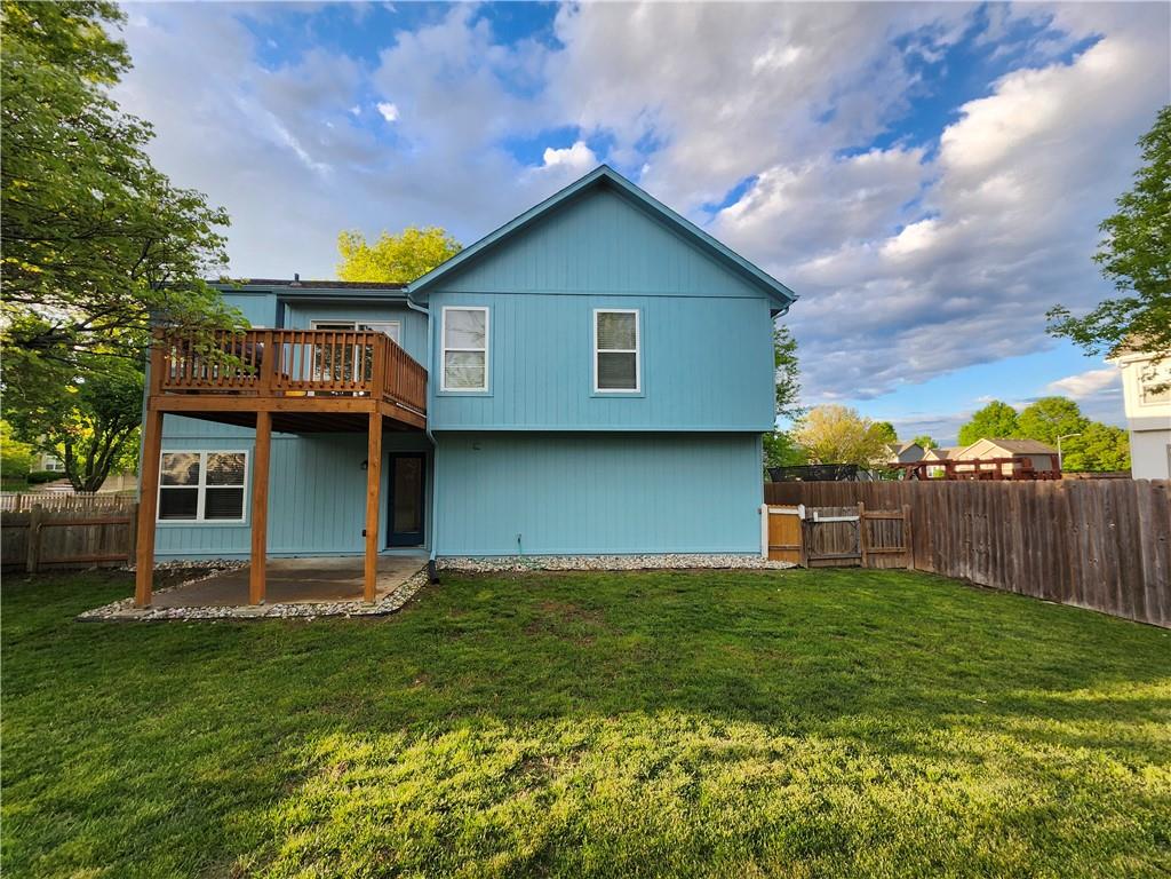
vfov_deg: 89.9
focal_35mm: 13
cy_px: 440
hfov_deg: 106.2
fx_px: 440
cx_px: 586
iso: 40
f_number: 2.2
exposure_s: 1/331
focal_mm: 1.74
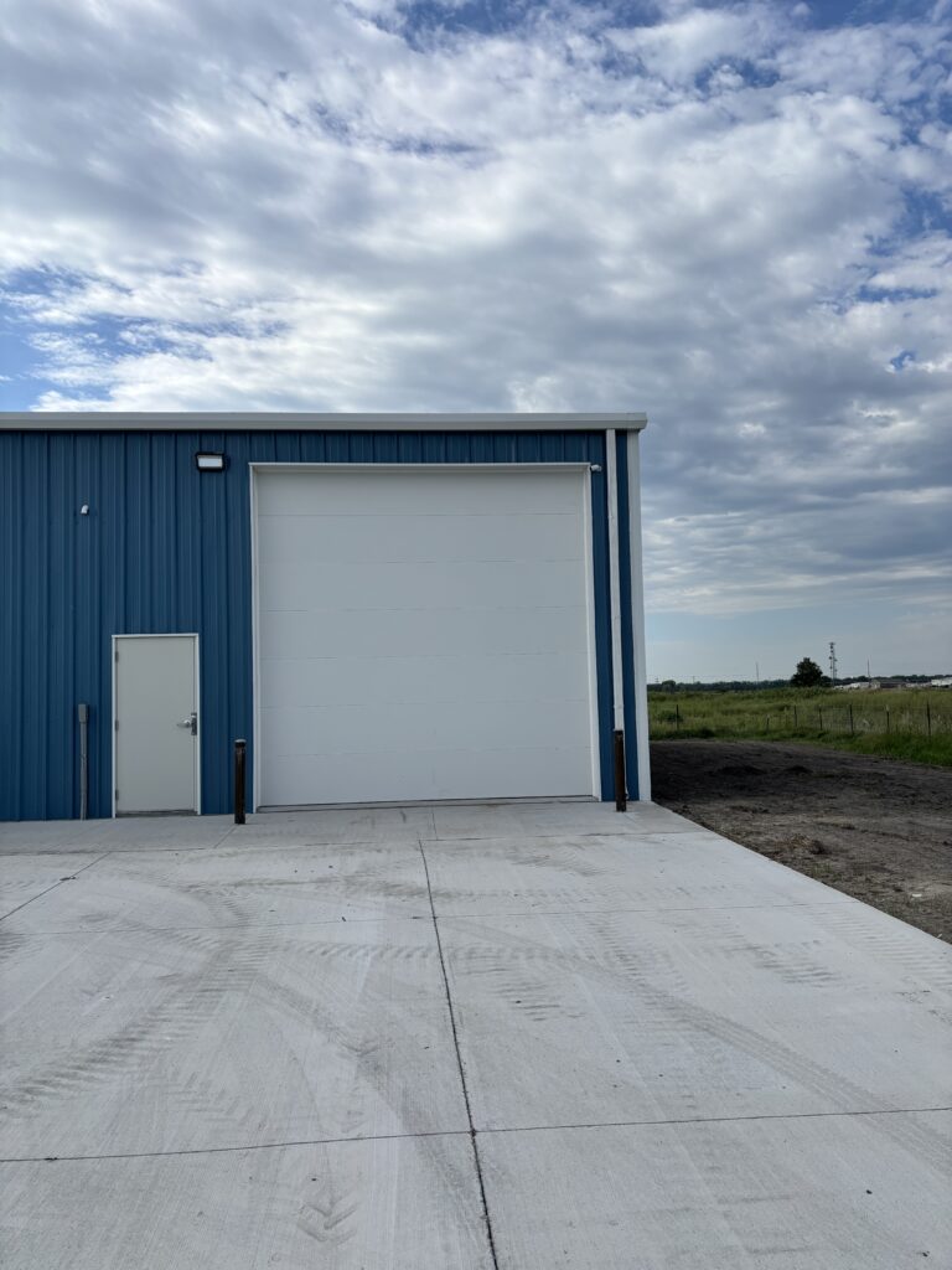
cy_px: 635
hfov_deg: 53.1
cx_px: 476
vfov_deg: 67.3
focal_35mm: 26
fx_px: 953
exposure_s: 1/4854
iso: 50
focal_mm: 5.96
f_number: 1.6
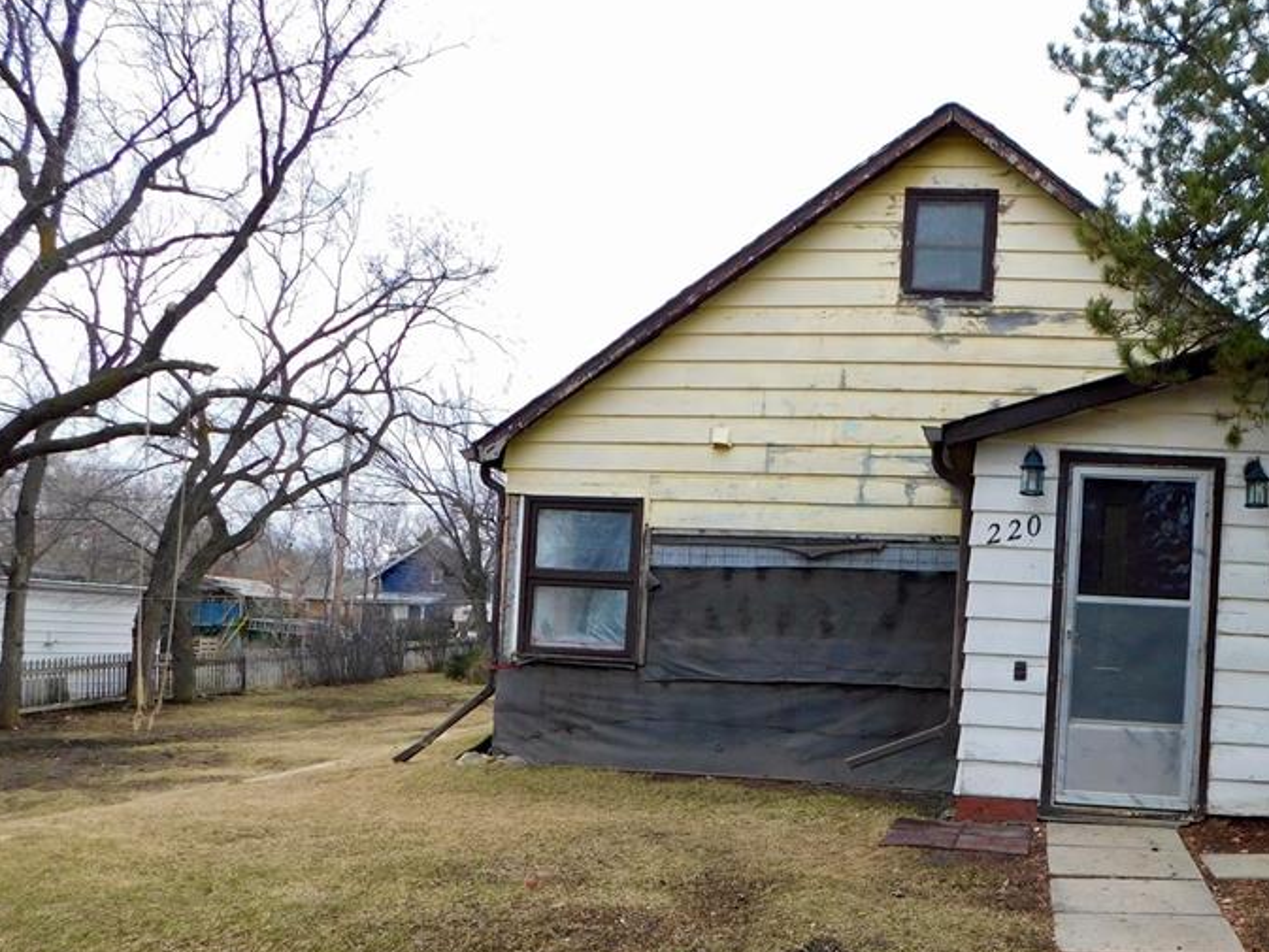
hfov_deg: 51.5
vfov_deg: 40.2
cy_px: 639
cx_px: 856
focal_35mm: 35
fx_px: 1283
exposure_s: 1/640
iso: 125
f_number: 3
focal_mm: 4
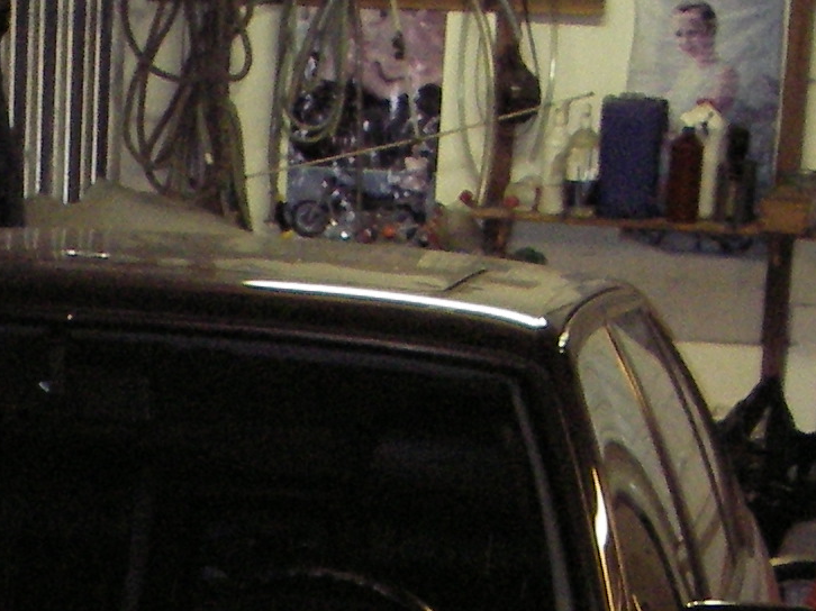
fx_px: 3158
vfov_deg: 10.5
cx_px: -85
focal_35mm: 134
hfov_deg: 14.4
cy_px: 1051
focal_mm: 6.3
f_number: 3.3
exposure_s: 1/30
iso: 200
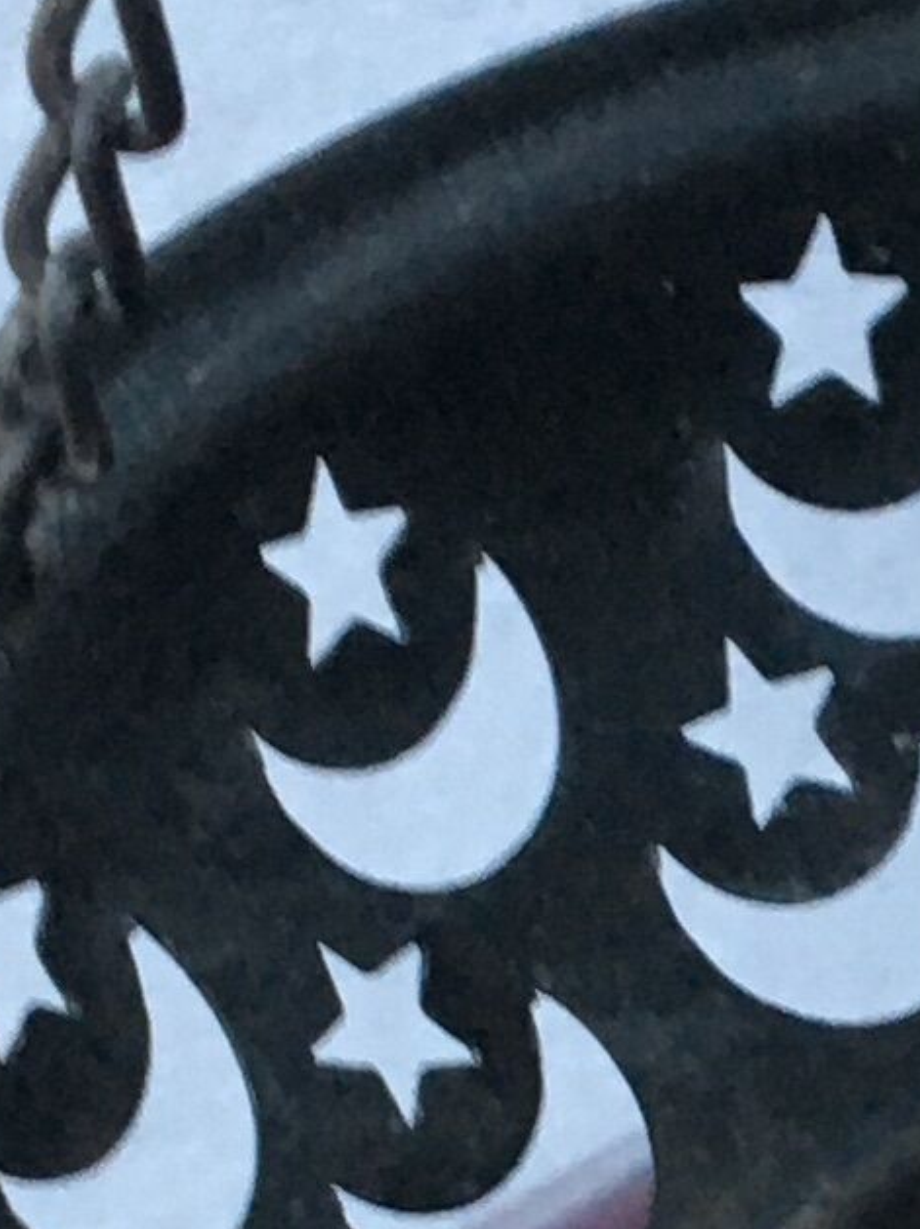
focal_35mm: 186
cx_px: 1332
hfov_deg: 7.8
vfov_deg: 10.5
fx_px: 6598
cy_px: 1276
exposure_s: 1/33
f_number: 2.2
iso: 125
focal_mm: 4.15
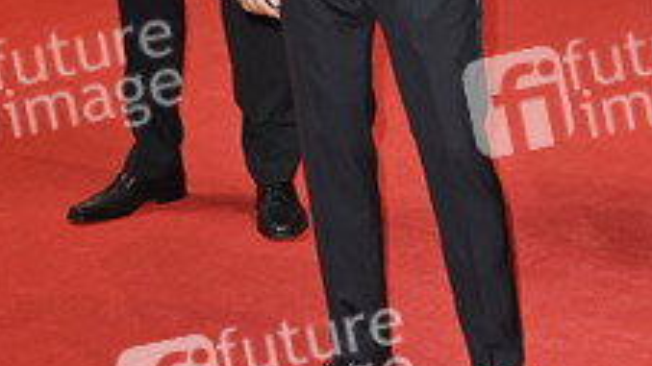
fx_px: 2178
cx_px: 349
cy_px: -55
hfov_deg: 17.0
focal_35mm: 126
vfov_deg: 9.5
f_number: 5.6
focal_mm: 68
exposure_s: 1/160
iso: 640
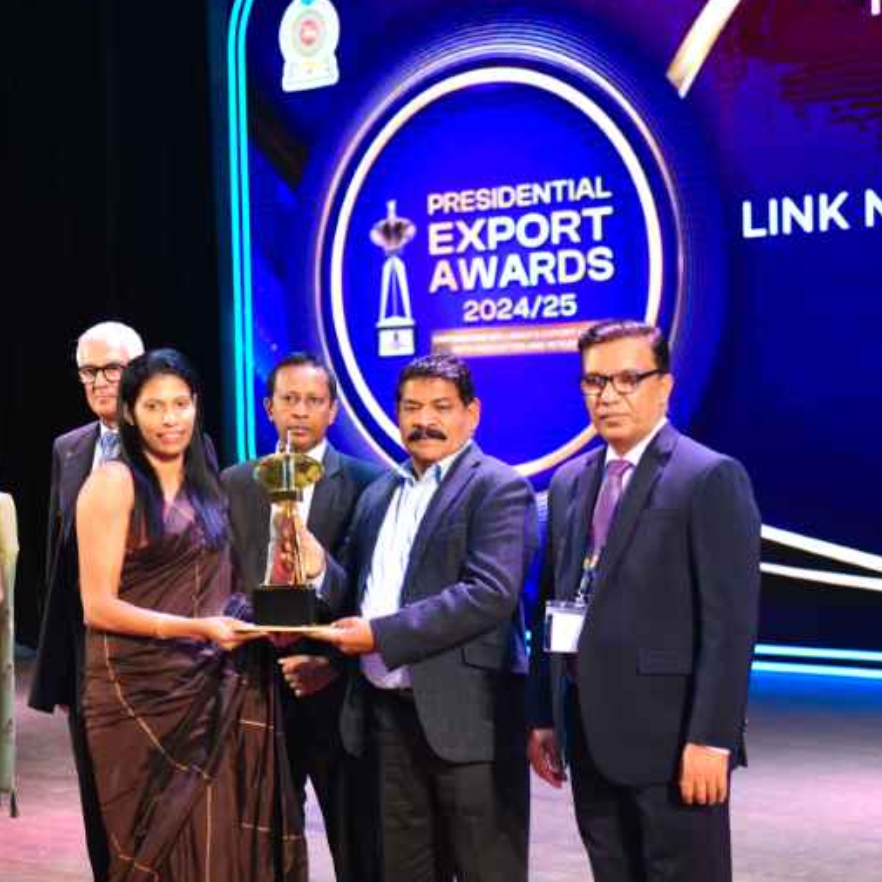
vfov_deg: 22.2
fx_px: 2248
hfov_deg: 22.2
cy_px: 470
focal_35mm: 78
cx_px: 341
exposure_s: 1/125
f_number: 2.8
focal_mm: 55
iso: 1600
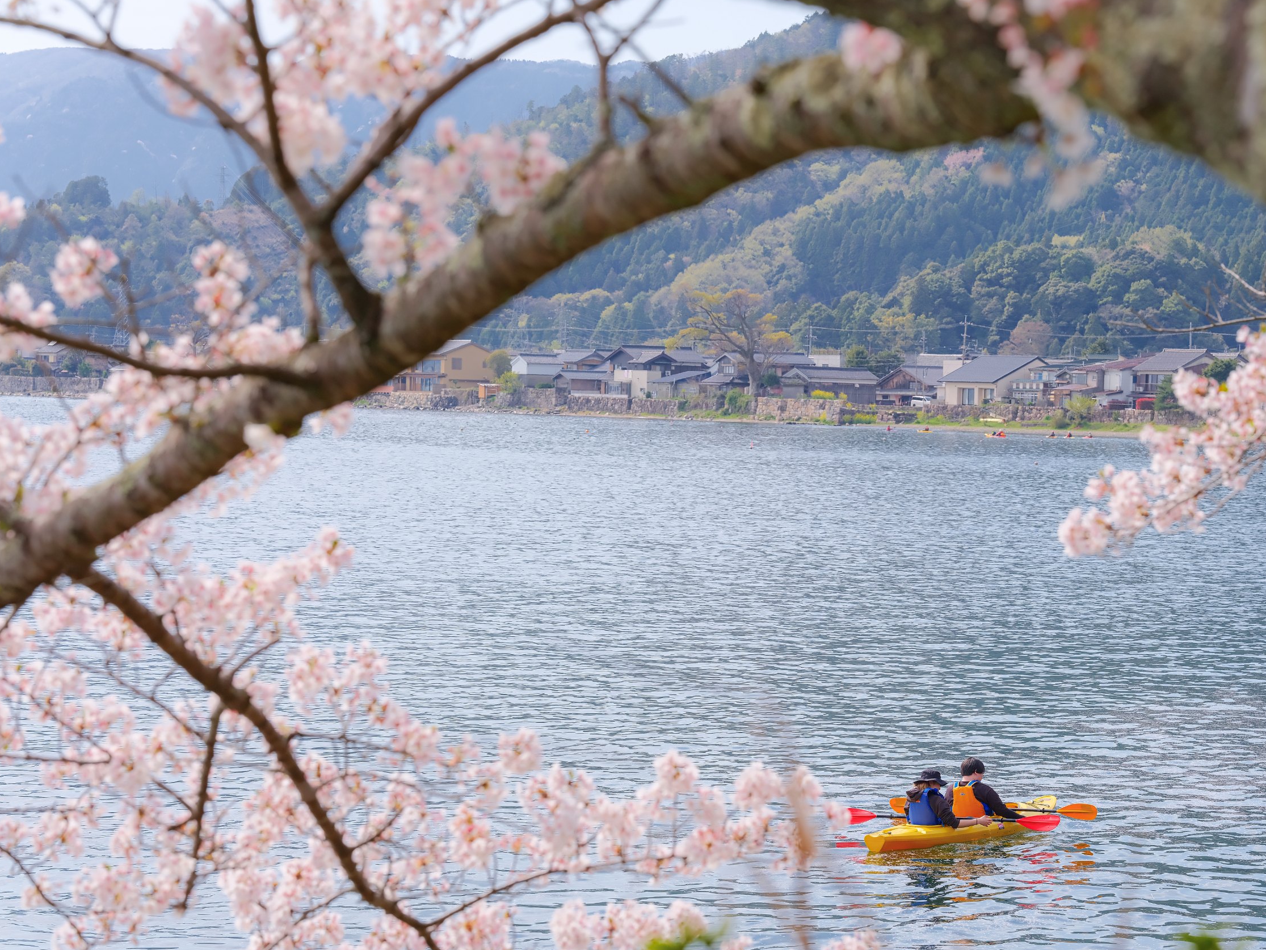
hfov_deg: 18.9
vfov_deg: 14.2
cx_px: 744
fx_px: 3803
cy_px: 479
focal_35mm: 104
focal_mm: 110
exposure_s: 1/200
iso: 200
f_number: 8
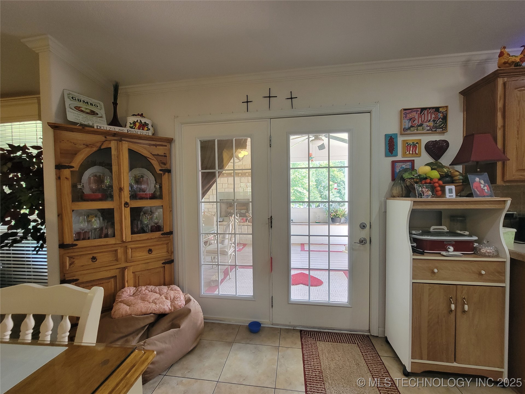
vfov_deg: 89.9
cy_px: 197
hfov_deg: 106.2
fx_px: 197
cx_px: 262
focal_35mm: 13
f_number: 2.2
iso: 200
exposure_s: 1/60
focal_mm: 2.2
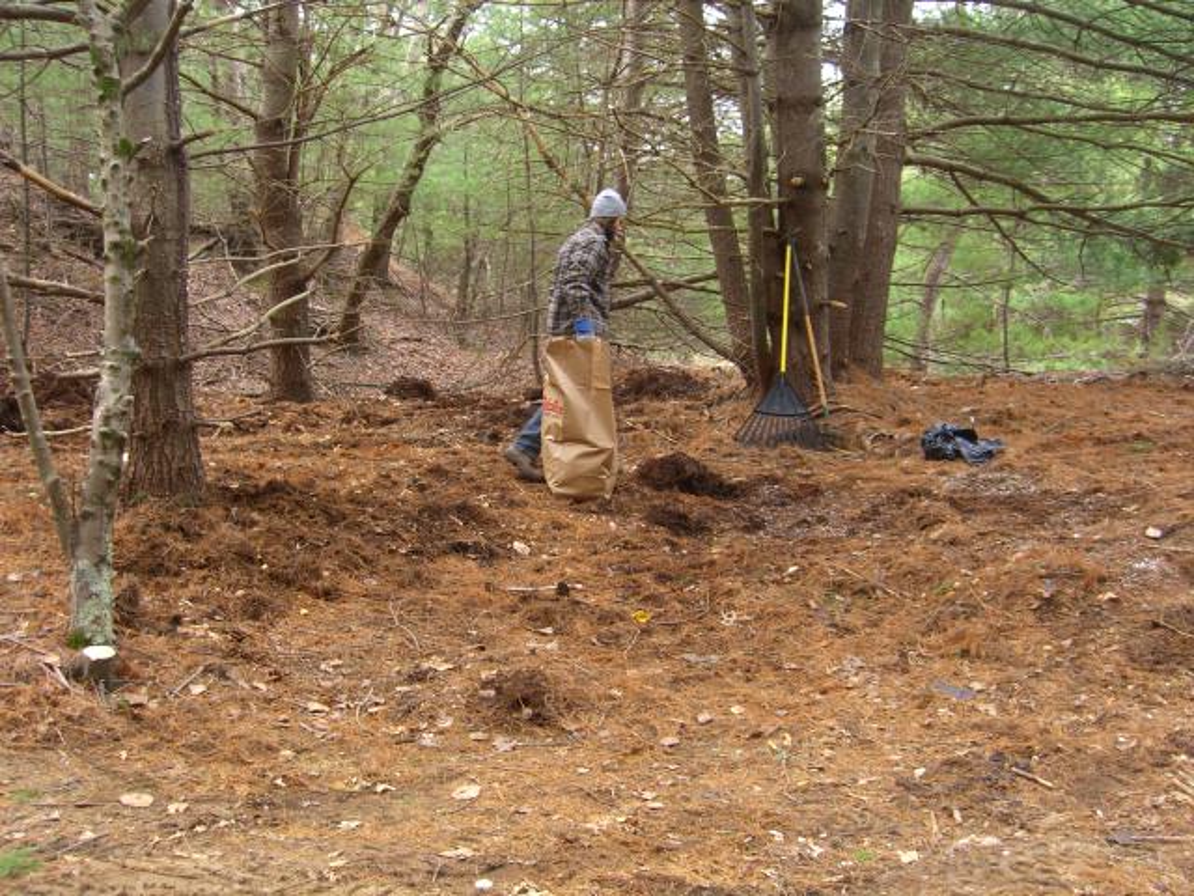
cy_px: 448
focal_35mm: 38
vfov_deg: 37.7
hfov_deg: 49.0
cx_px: 597
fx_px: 1311
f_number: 2.8
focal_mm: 7.9
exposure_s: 1/100
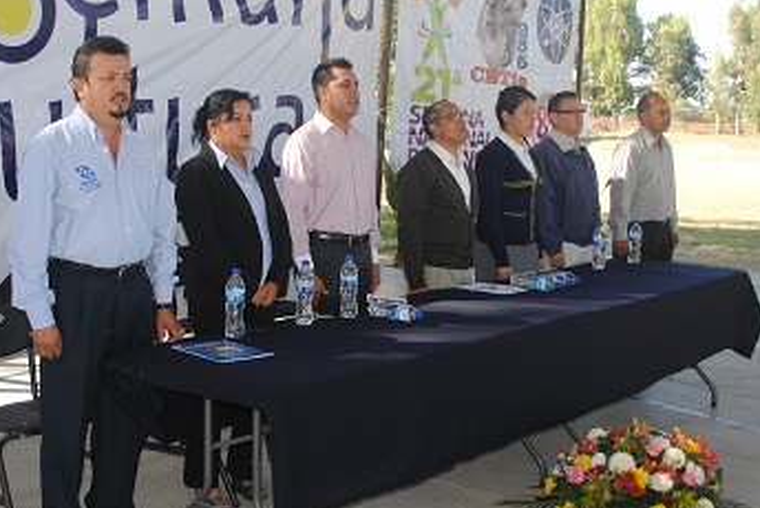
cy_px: 221
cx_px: 296
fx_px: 1014
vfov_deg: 28.1
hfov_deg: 40.9
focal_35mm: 48
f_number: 4
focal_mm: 22
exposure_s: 1/125
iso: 100
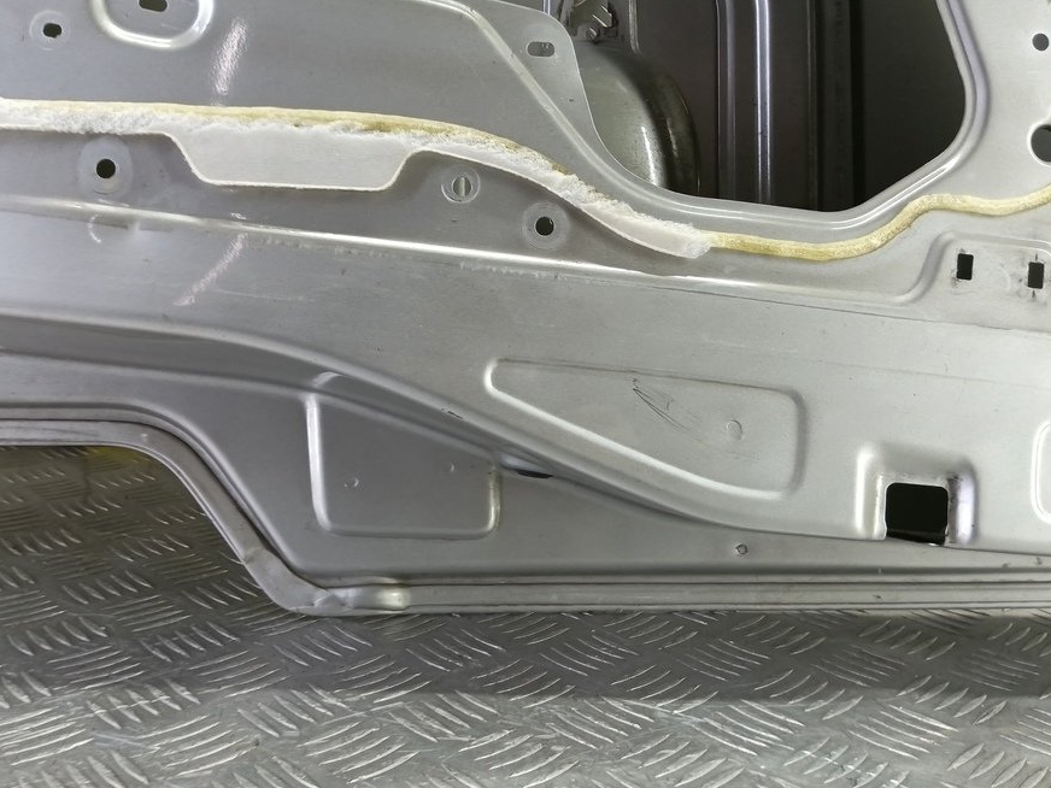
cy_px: 355
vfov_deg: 51.3
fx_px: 820
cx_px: 518
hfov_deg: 65.3
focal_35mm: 27
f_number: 1.6
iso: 219
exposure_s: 1/50
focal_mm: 4.11
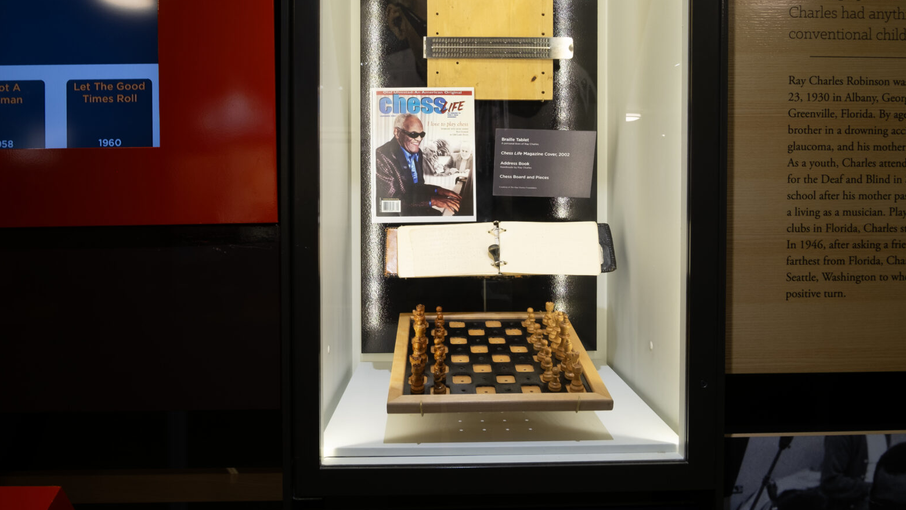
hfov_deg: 74.1
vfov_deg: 45.8
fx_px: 601
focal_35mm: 25
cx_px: 454
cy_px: 212
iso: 200
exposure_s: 1/4
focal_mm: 15
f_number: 9
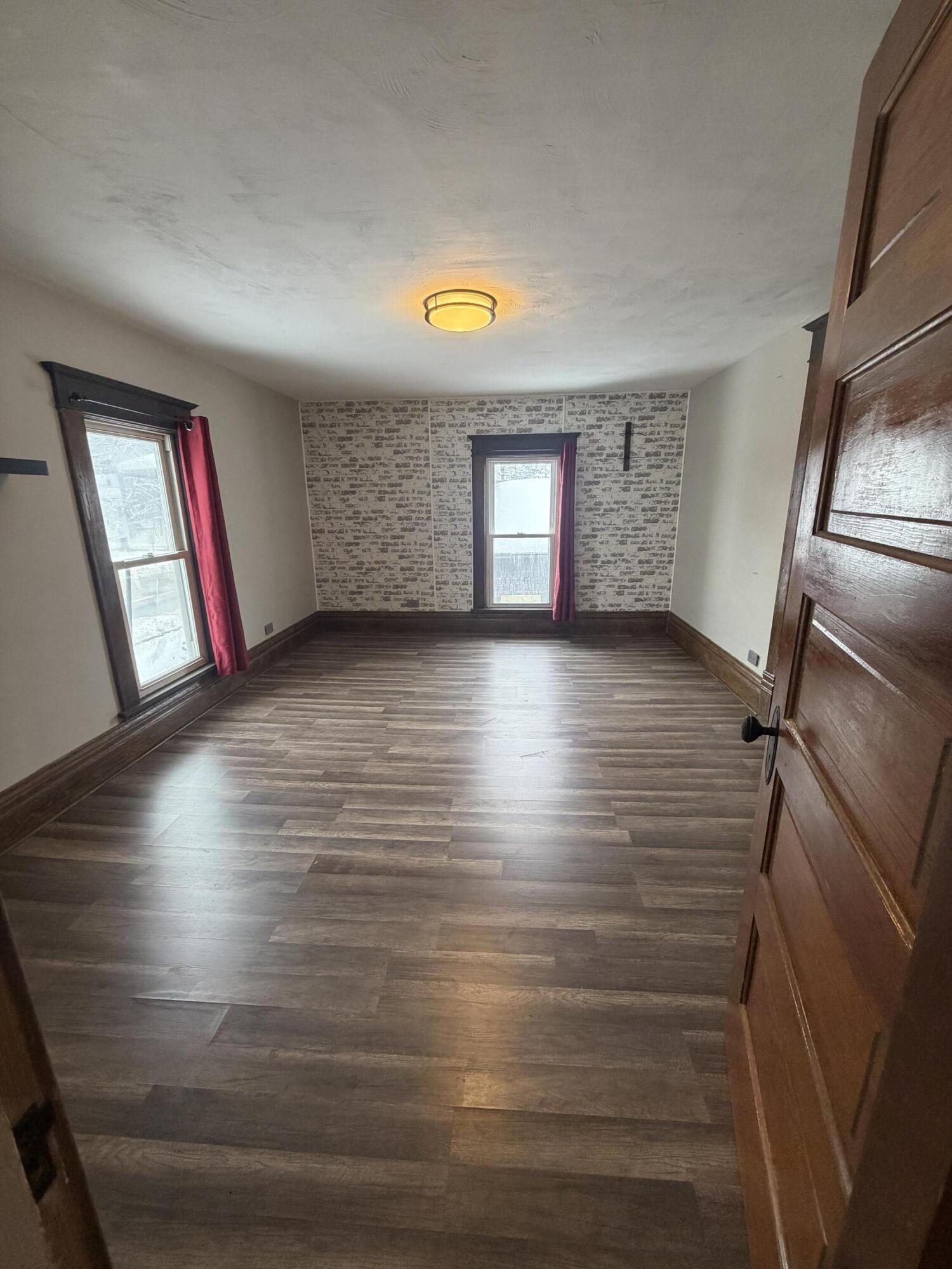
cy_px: 634
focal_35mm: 14
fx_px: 513
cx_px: 476
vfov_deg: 102.1
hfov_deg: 85.7
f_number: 2.2
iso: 250
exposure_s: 1/120
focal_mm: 2.22
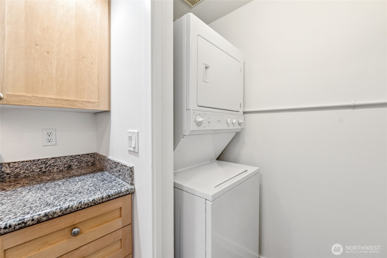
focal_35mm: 15
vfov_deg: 77.3
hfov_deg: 100.4
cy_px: 129
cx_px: 194
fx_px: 161
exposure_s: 1/5
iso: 250
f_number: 9
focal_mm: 10
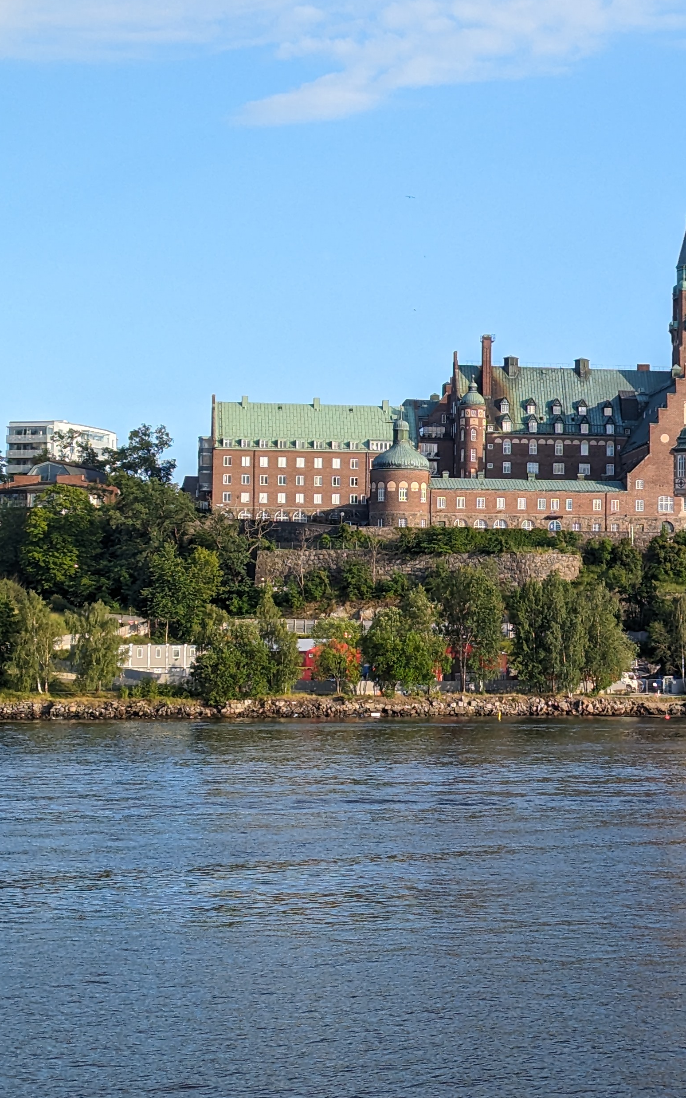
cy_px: 477
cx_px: 690
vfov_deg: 24.6
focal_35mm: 84
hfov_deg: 15.3
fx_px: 2513
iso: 48
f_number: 1.85
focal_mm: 6.81
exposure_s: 1/950
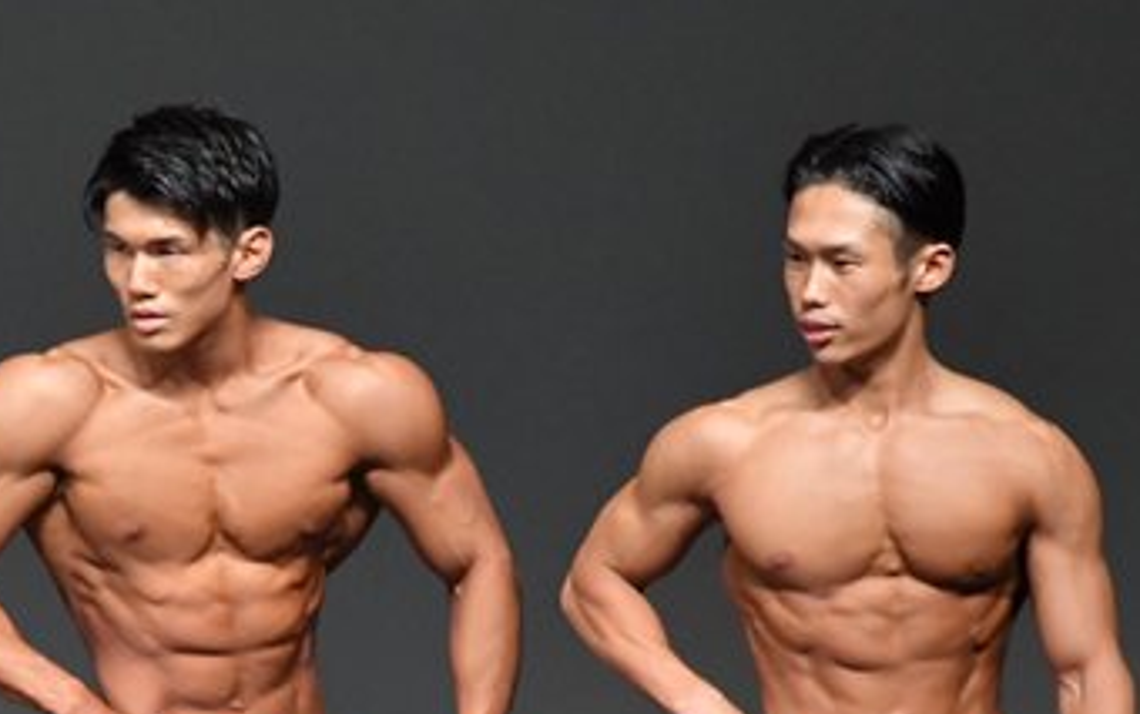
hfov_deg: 2.6
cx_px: 283
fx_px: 24871
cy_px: 825
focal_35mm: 800
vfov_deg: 1.6
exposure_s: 1/400
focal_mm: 230
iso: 5000
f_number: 5.6
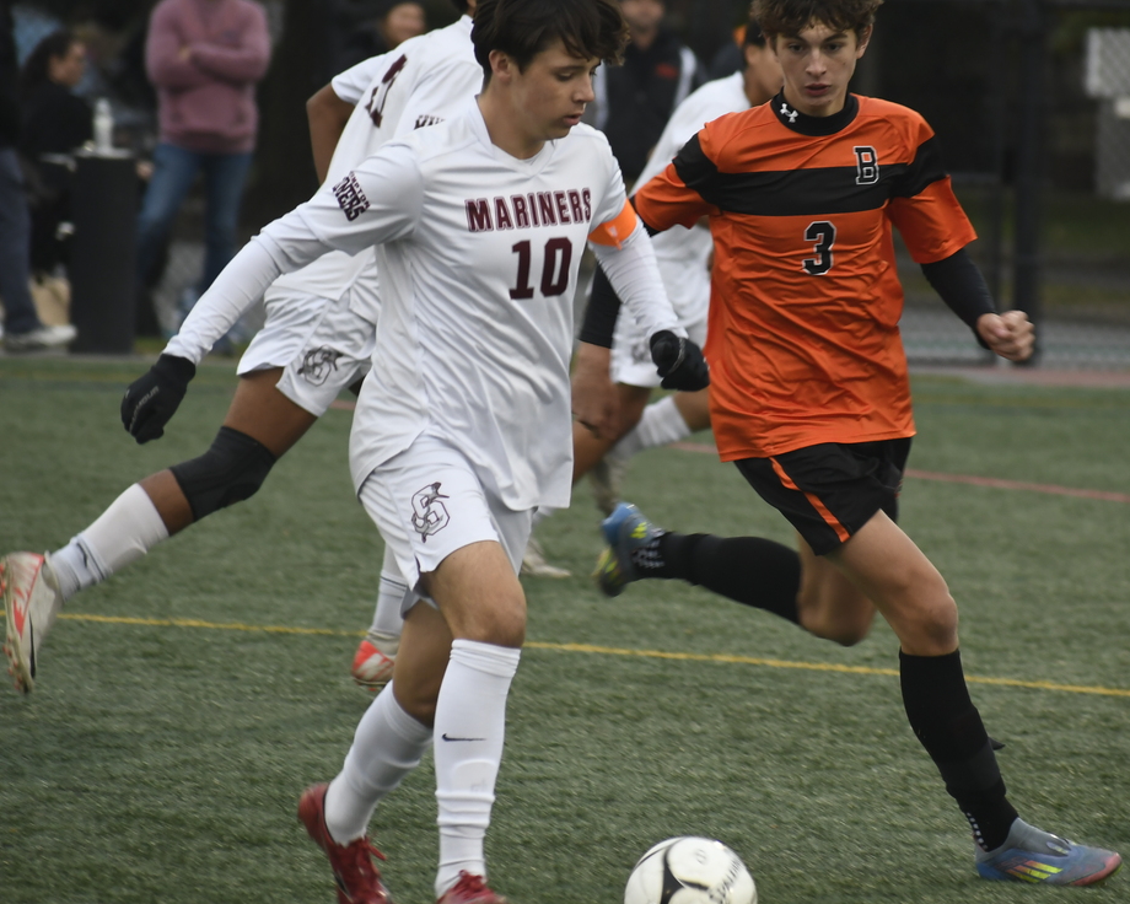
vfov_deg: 3.2
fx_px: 16120
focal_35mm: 482
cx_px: 693
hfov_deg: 4.0
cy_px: 436
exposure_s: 1/320
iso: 640
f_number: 5.6
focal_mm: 210
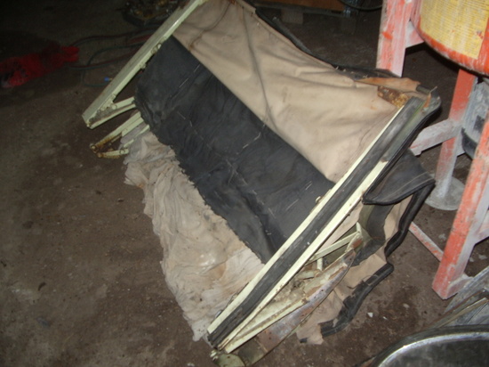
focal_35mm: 35
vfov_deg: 40.7
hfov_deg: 52.6
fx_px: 494
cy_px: 184
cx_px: 244
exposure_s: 1/40
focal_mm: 5.8
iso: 100
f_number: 2.6
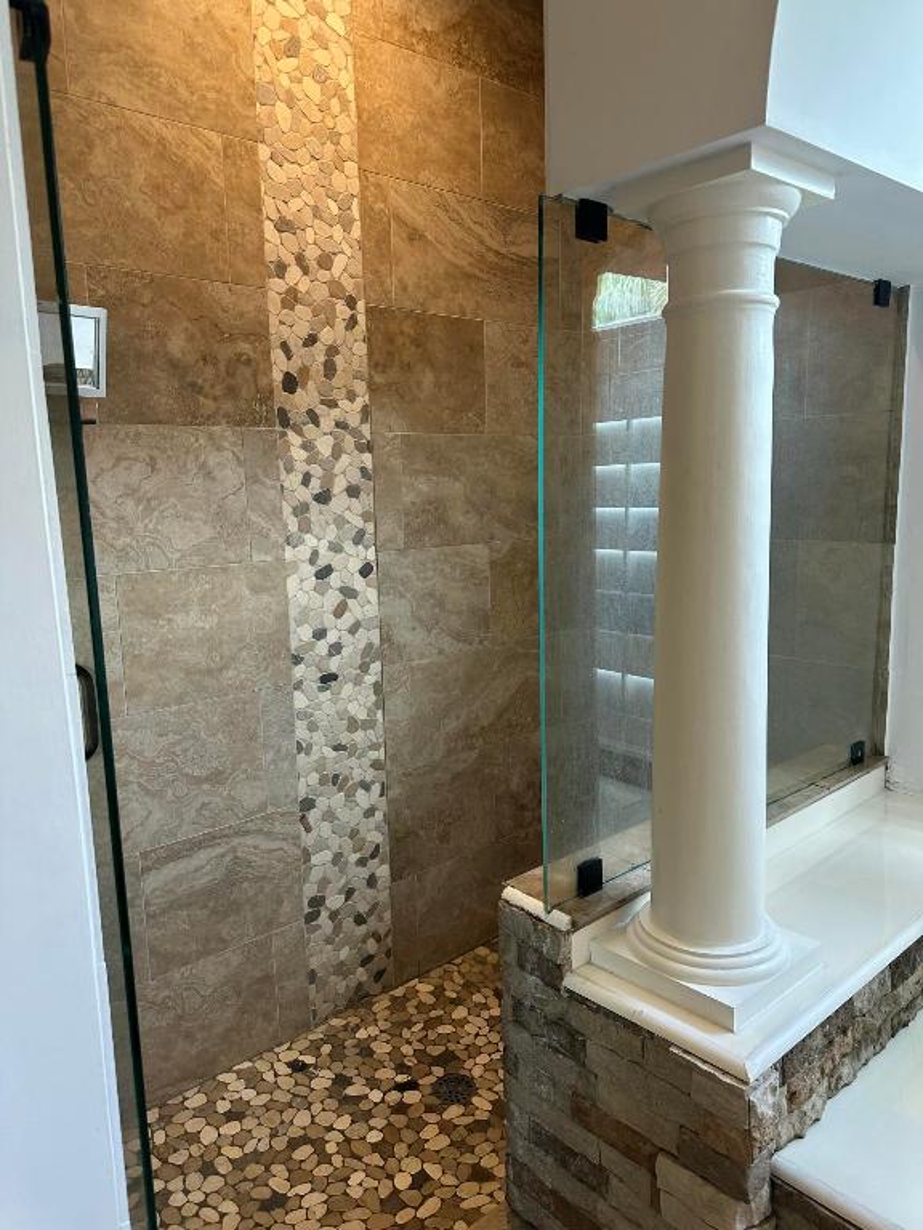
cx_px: 462
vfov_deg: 71.6
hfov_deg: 56.8
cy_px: 615
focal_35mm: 24
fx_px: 853
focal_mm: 6.86
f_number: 1.78
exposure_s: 1/60
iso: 160
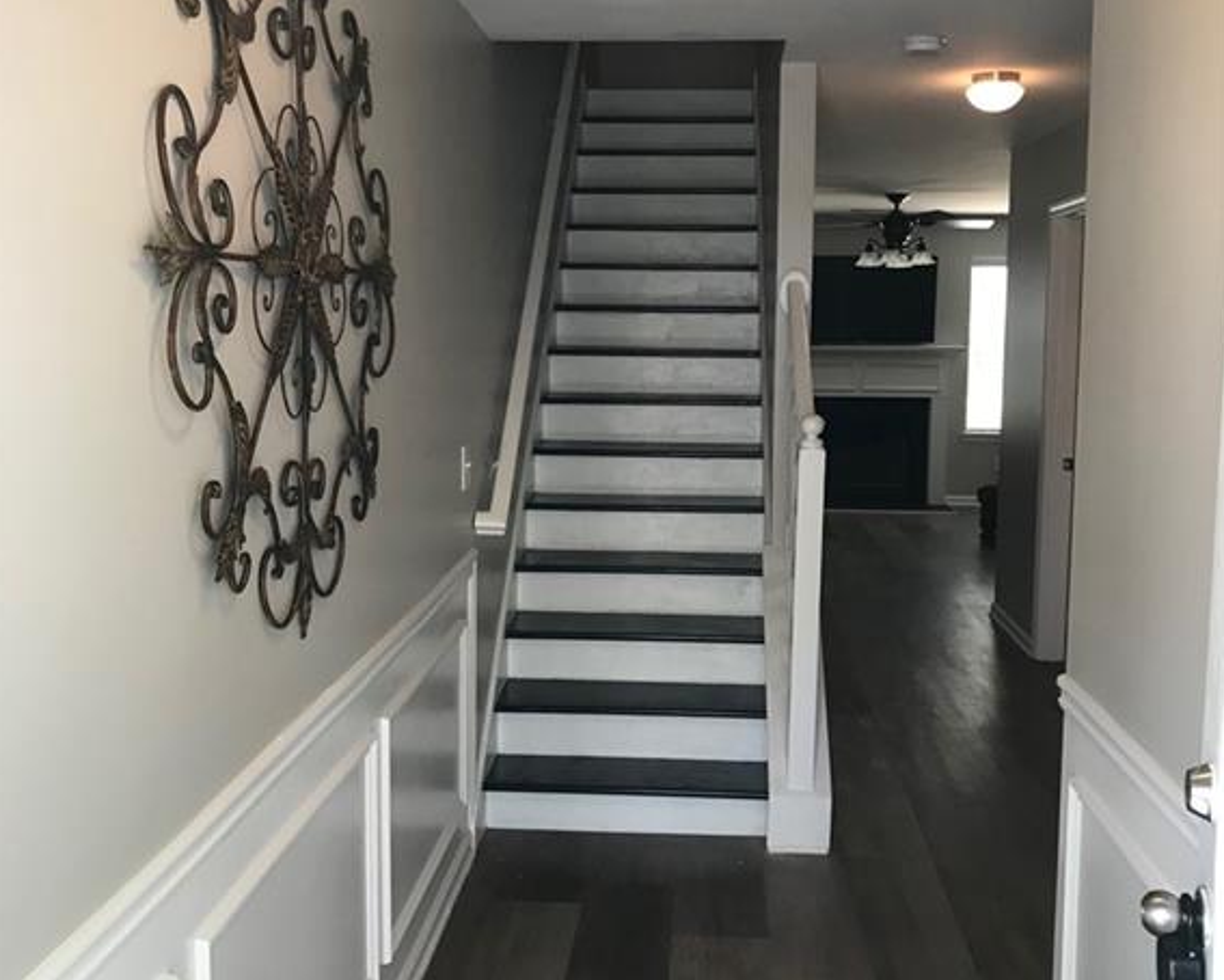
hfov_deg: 49.1
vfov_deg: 40.1
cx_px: 609
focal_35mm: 37
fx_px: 1341
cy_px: 464
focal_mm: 3.99
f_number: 1.8
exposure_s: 1/30
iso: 32
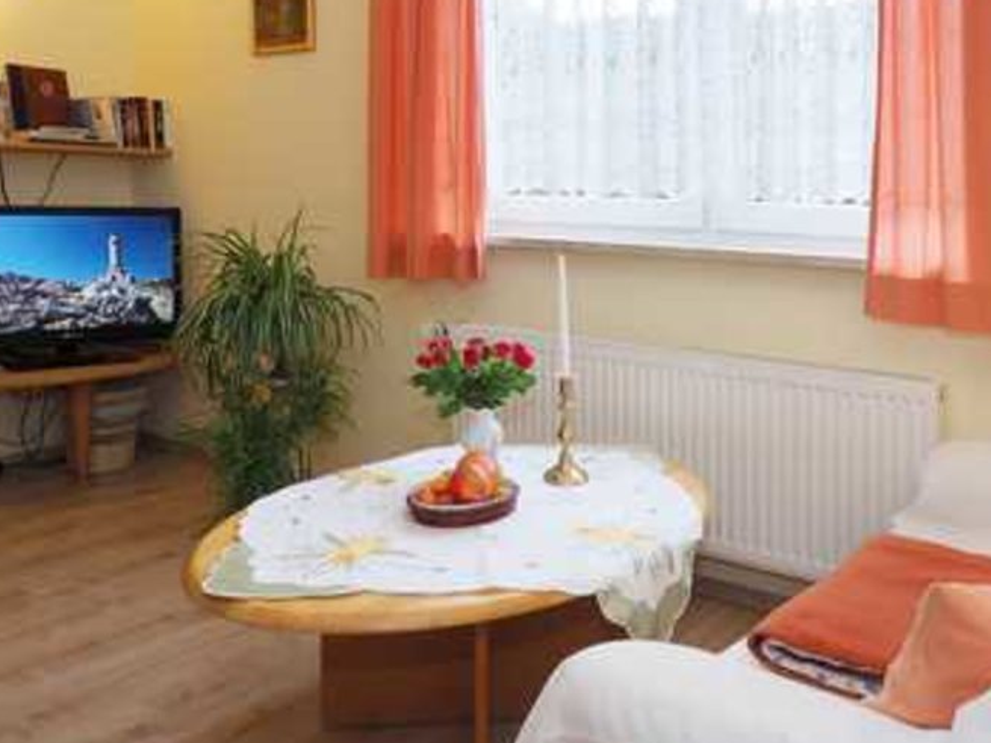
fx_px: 945
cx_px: 589
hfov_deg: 55.0
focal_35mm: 33
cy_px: 188
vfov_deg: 41.7
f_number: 5
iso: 400
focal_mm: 9
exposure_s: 1/50
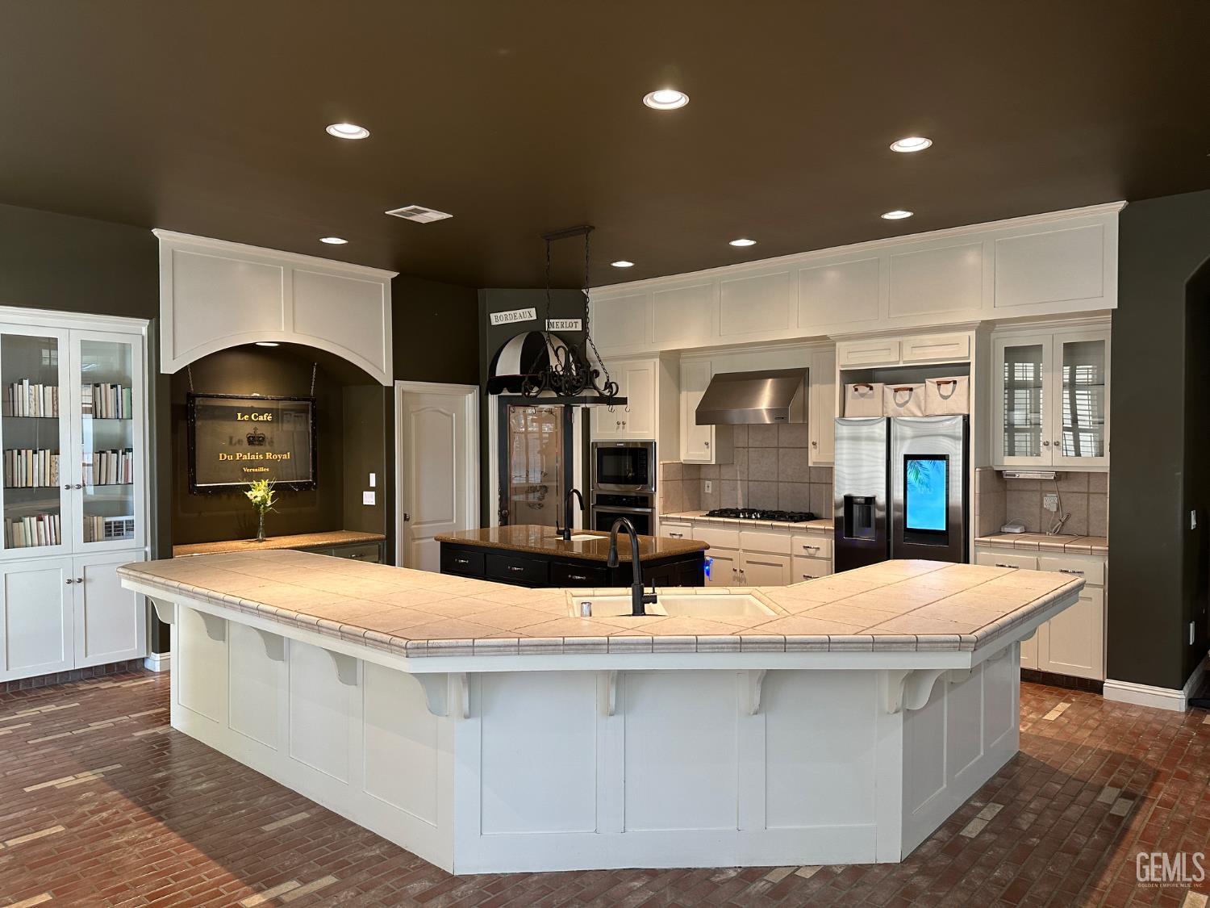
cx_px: 605
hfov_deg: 71.6
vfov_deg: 56.8
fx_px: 839
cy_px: 454
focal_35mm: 24
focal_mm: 6.86
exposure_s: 1/60
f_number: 1.78
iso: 160
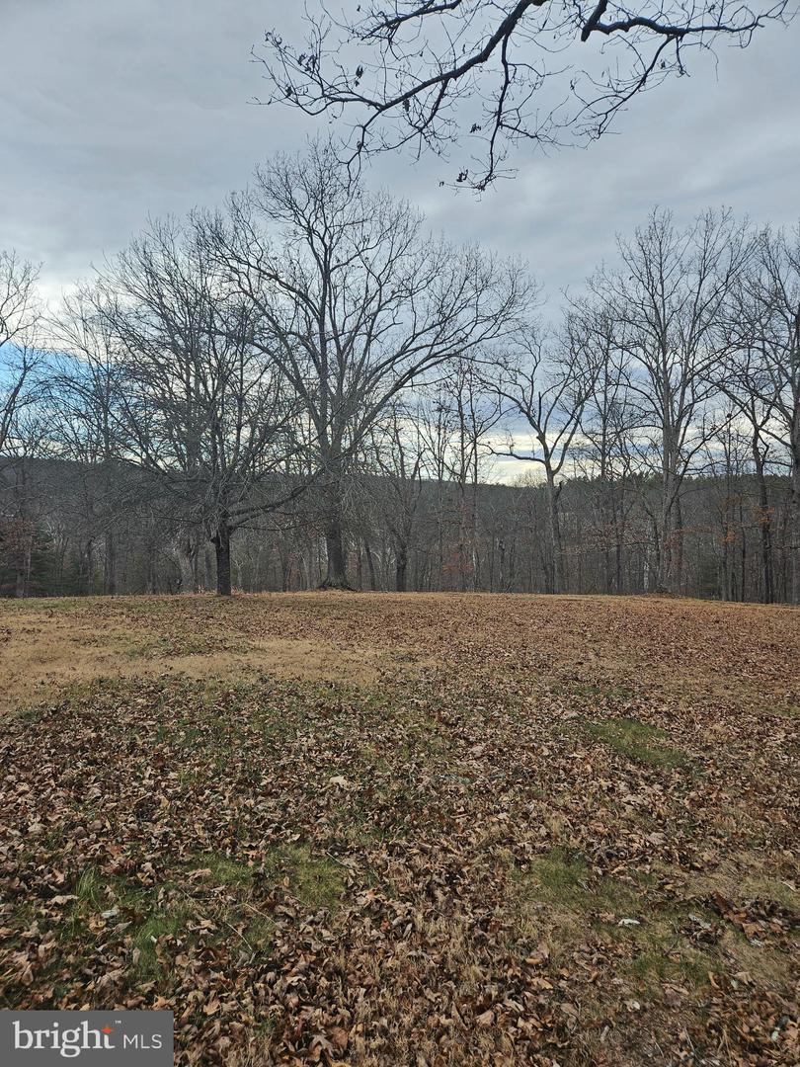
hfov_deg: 58.9
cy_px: 534
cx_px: 400
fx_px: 709
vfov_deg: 73.9
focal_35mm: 23
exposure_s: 1/1410
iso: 32
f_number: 1.8
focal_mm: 5.4
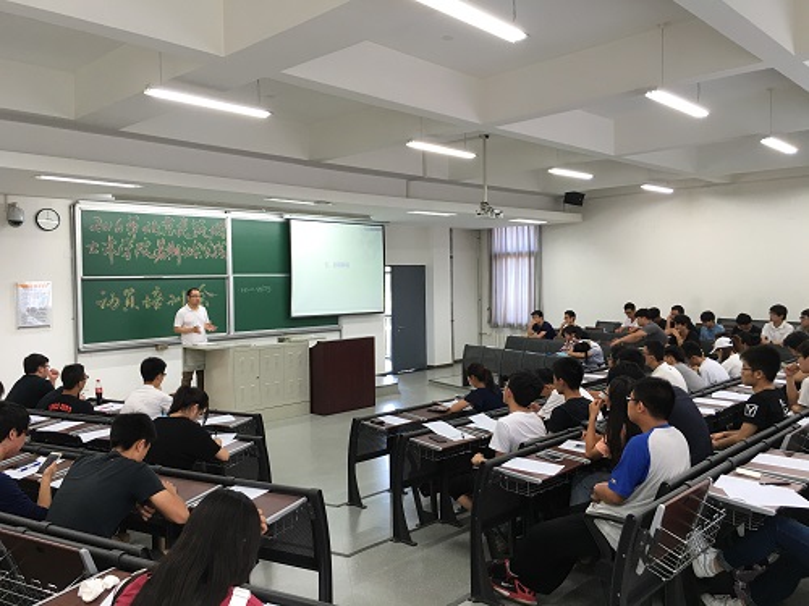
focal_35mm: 29
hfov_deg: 61.7
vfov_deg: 48.2
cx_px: 404
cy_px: 303
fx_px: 678
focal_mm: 4.15
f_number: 2.2
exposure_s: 1/17
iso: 32
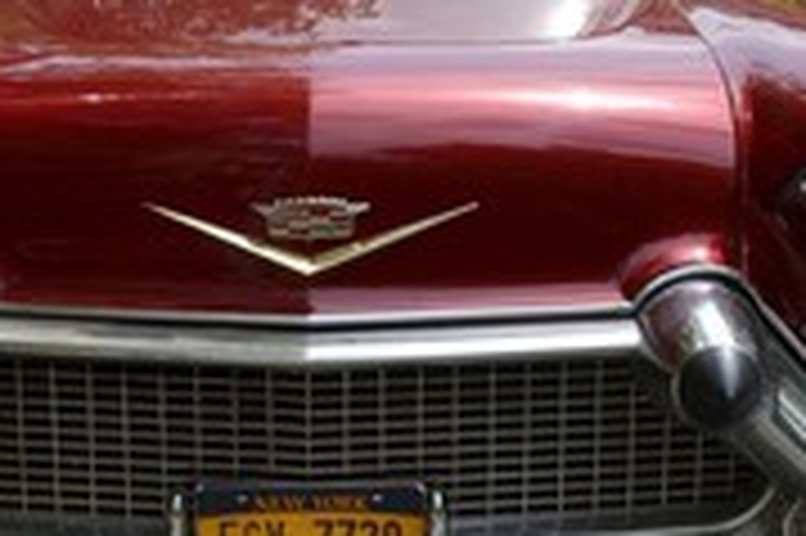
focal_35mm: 75
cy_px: 162
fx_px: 1678
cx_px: 401
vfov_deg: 18.1
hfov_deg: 27.0
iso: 400
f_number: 11
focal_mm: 32
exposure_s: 1/320
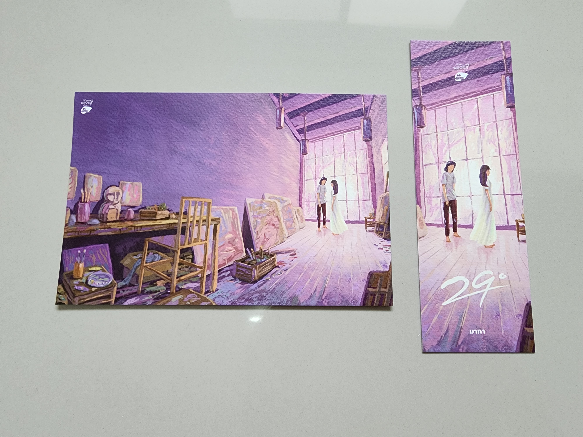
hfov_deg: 106.2
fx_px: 219
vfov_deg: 89.9
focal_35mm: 13
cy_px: 218
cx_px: 292
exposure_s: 1/50
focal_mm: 2.2
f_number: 2.2
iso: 160
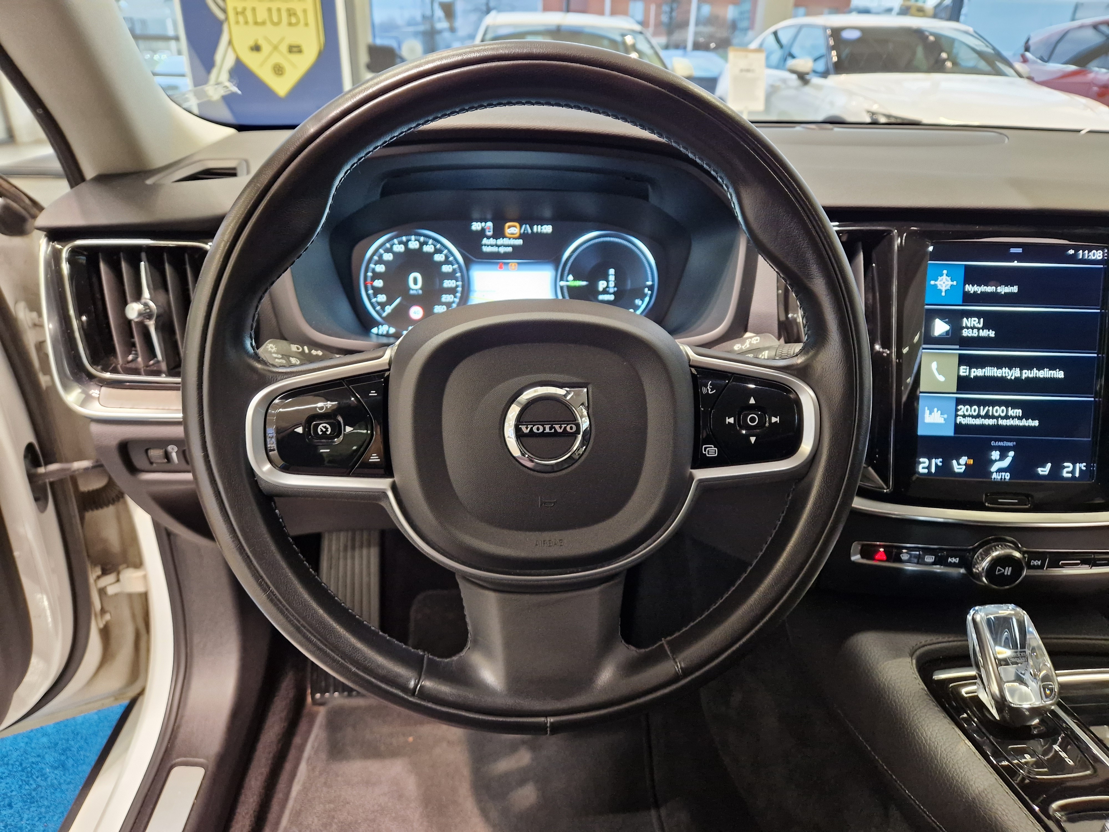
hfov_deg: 73.9
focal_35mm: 23
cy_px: 416
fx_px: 737
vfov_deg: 58.9
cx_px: 554
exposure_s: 1/100
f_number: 1.8
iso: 500
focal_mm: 5.4
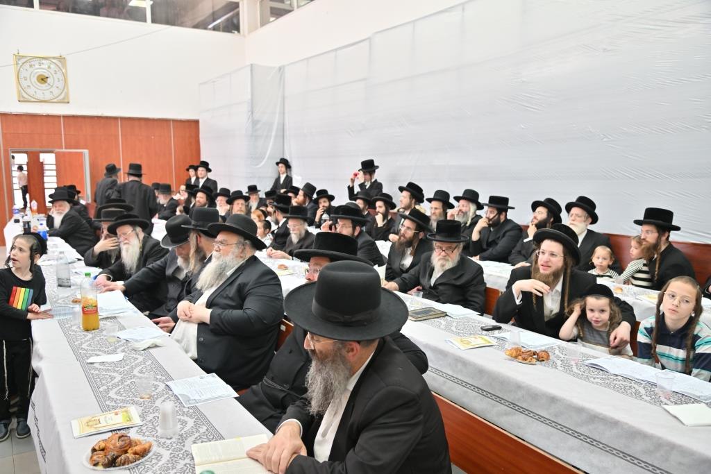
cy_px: 237
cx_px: 356
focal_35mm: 30
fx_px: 593
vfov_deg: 43.6
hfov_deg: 61.9
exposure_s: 1/160
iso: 500
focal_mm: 30
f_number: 4
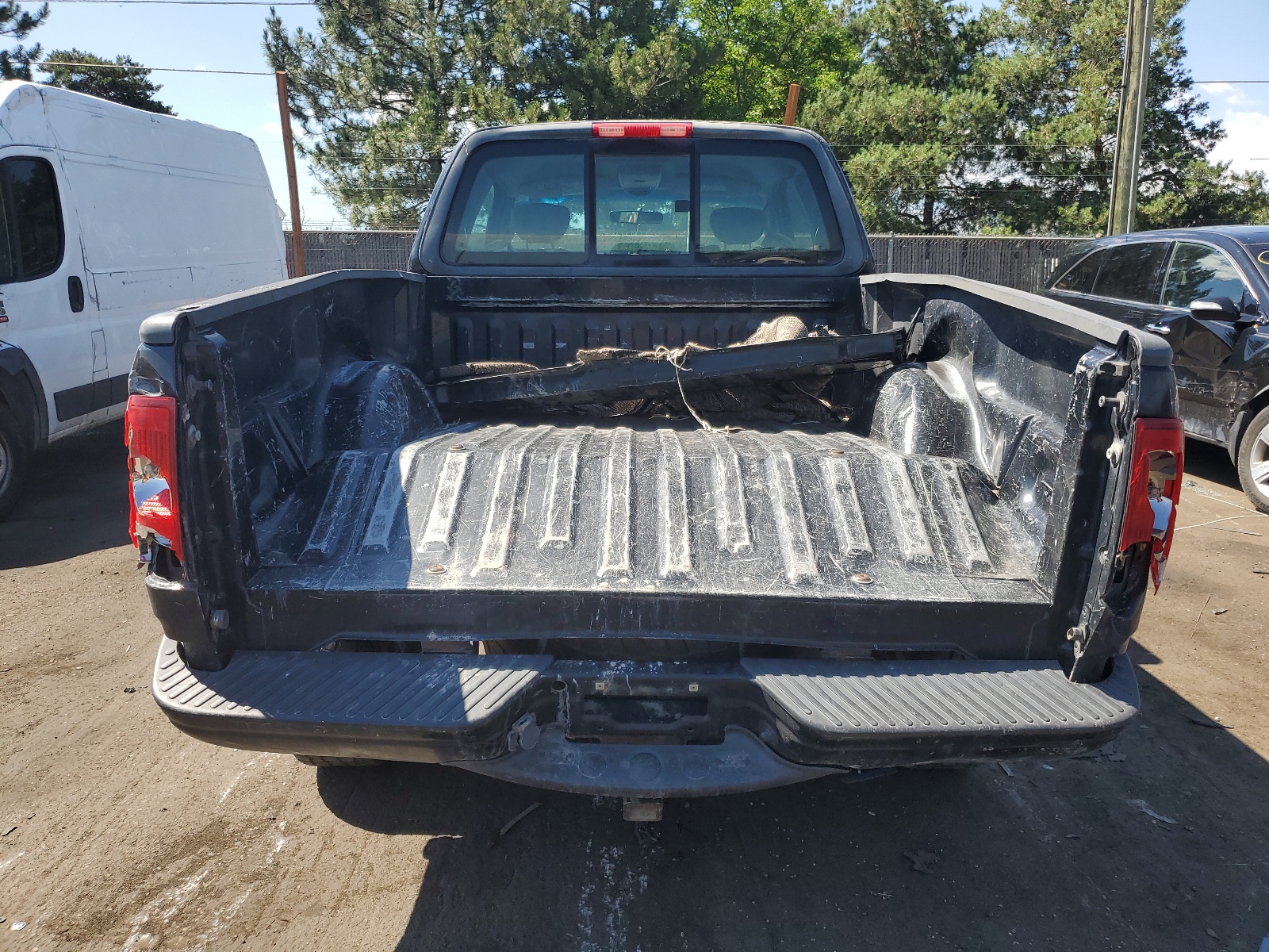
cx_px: 634
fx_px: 953
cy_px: 476
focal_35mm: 26
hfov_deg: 67.3
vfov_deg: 53.1
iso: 50
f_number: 1.5
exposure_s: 1/1667
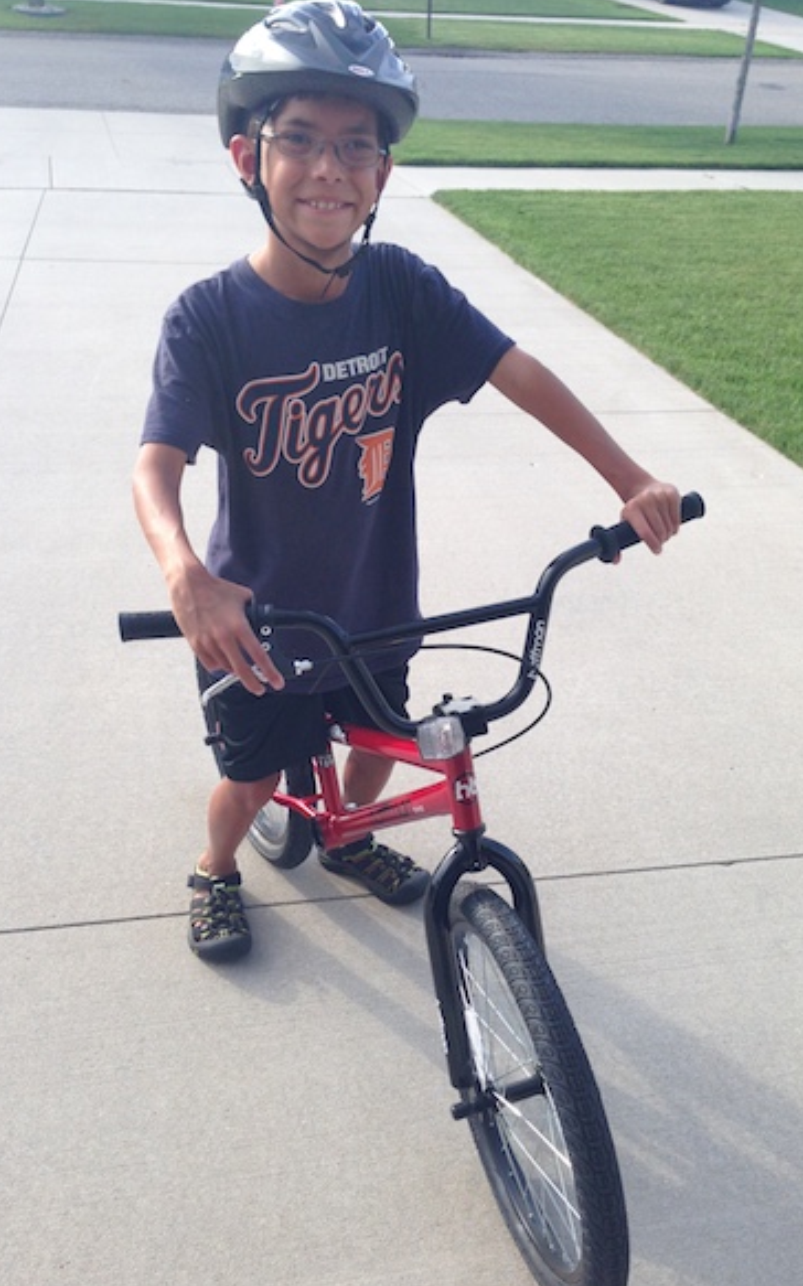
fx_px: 1261
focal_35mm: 36
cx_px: 430
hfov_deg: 35.3
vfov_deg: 54.0
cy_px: 653
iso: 50
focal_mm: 4.12
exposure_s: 1/288
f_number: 2.4
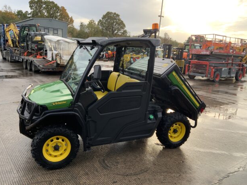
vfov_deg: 46.8
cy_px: 94
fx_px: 214
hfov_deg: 60.0
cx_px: 123
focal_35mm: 30
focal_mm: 3
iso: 16
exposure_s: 1/248
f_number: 1.8
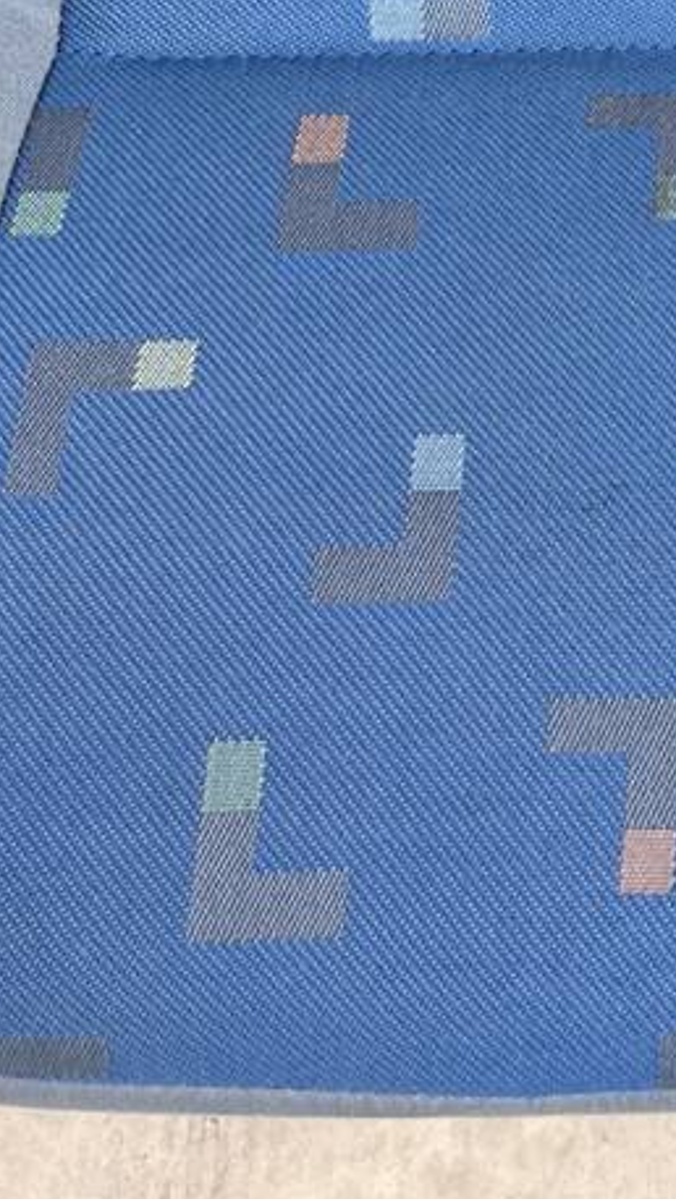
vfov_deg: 18.8
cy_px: -639
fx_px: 3151
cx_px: 815
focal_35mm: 99
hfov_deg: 12.0
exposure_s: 1/362
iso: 50
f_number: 1.6
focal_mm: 5.1
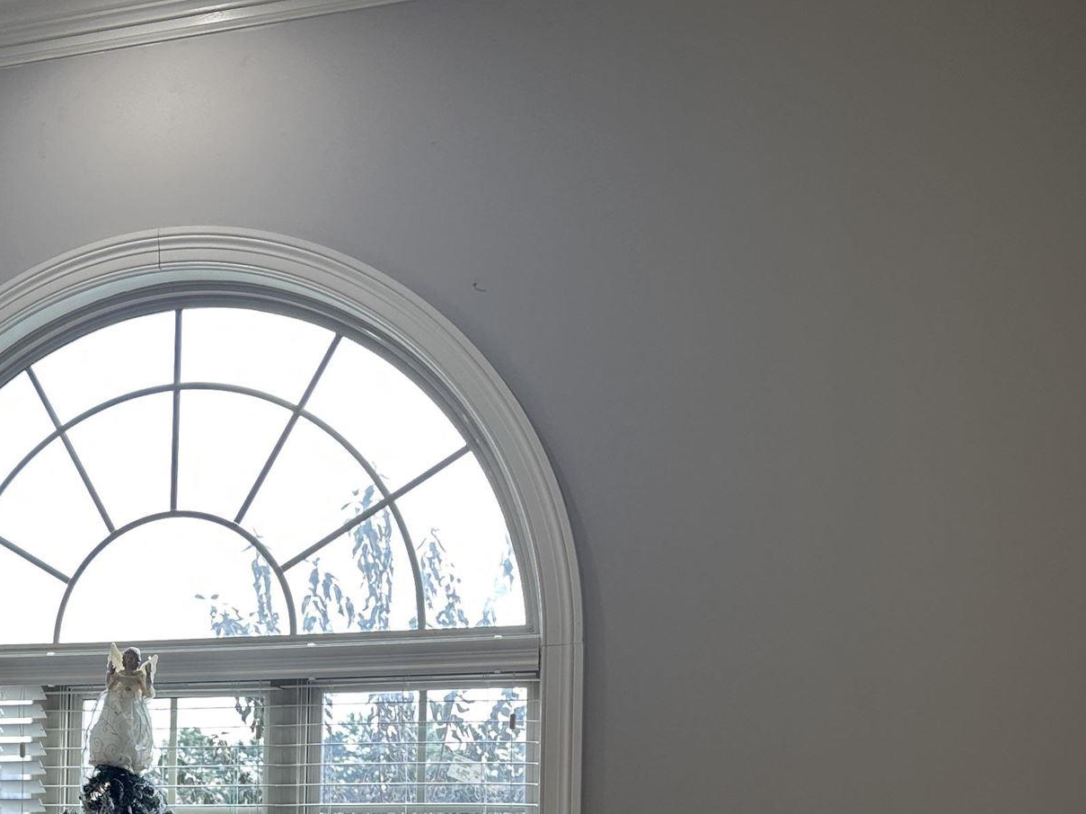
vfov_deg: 22.7
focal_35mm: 61
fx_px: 1913
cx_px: 103
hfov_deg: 30.3
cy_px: 885
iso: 64
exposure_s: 1/120
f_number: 1.78
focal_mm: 6.86
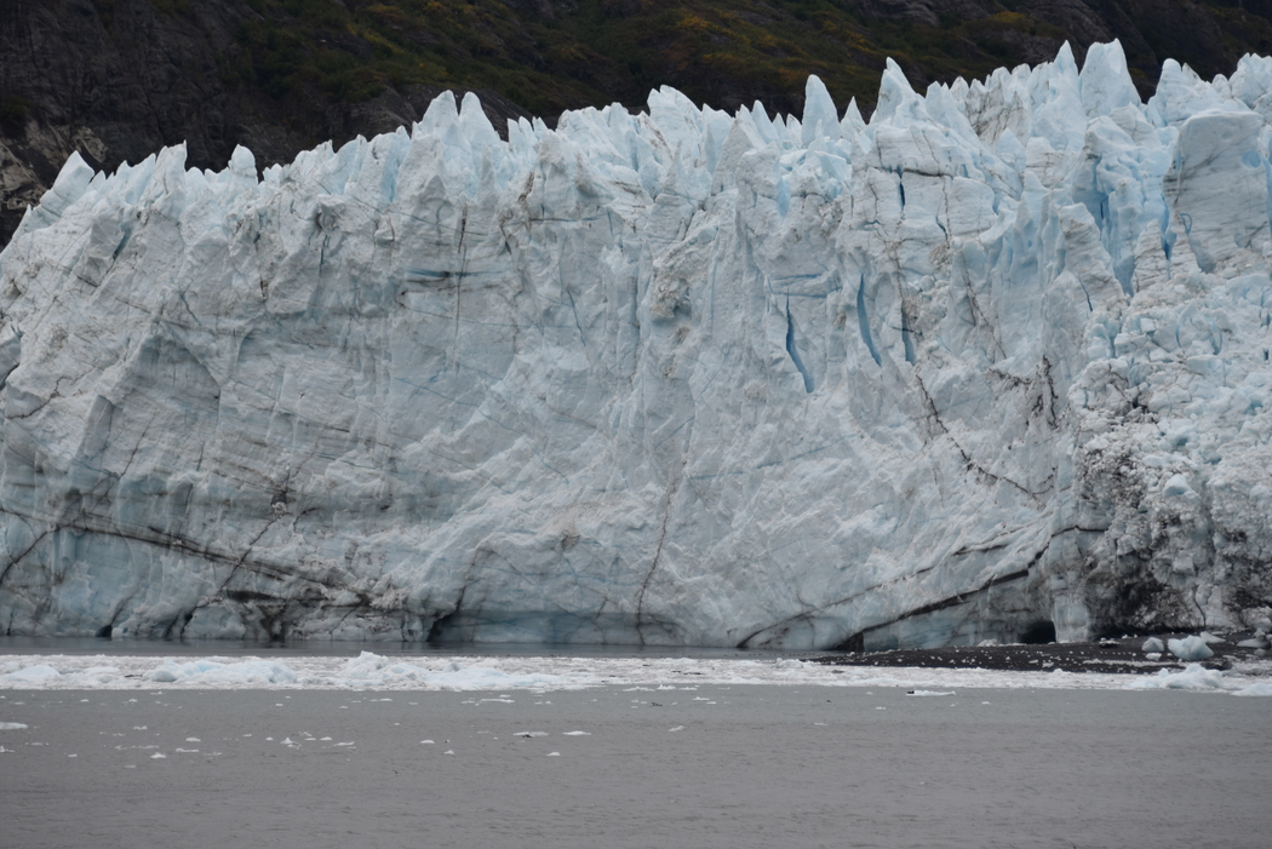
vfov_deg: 7.0
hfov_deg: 10.5
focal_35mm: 195
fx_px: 6892
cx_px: 607
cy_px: 337
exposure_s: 1/320
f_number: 5.6
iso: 125
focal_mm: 160
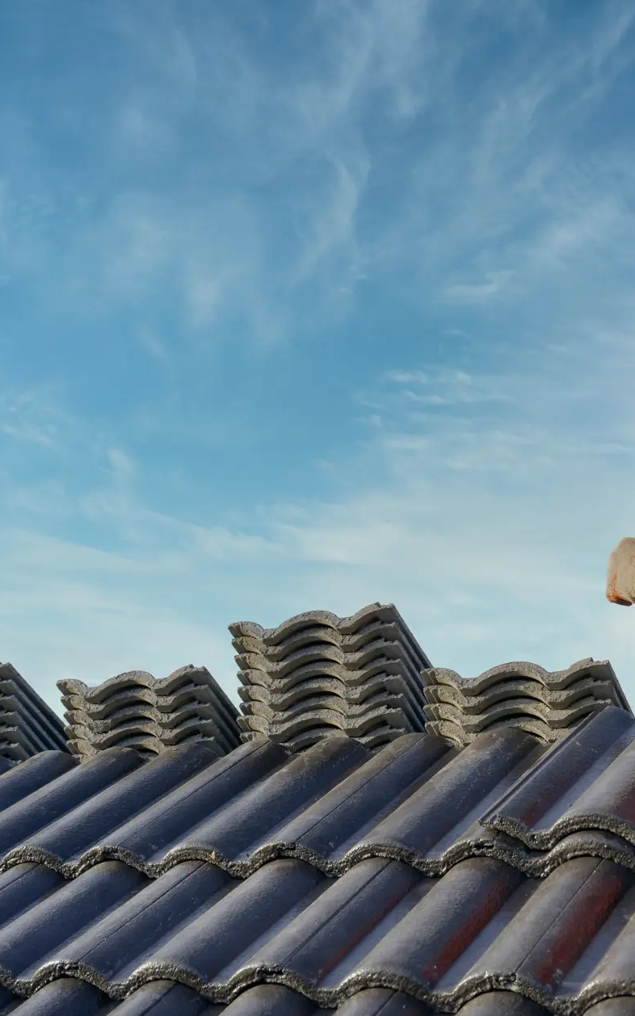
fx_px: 1551
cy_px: 503
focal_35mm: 56
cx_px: 495
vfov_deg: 36.3
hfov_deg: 22.9
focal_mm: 36
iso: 100
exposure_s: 1/250
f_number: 5.6
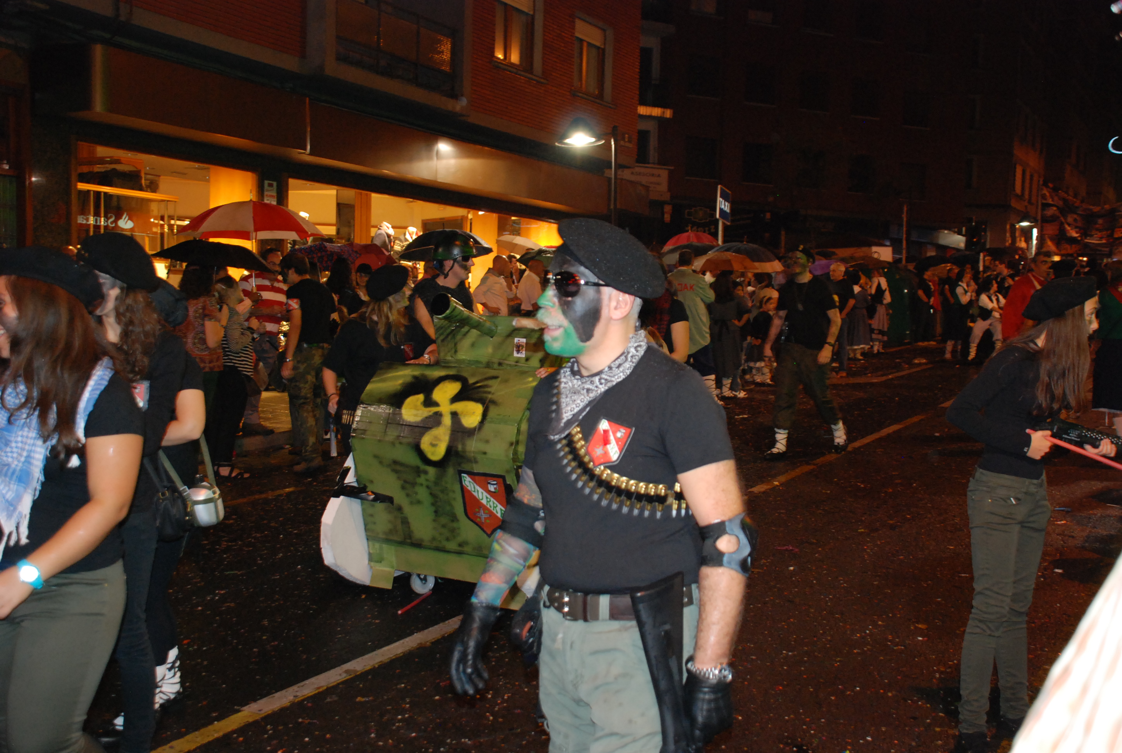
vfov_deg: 34.4
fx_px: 1218
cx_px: 561
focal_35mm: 39
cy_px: 376
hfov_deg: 49.5
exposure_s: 1/30
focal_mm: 26
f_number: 4
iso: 800
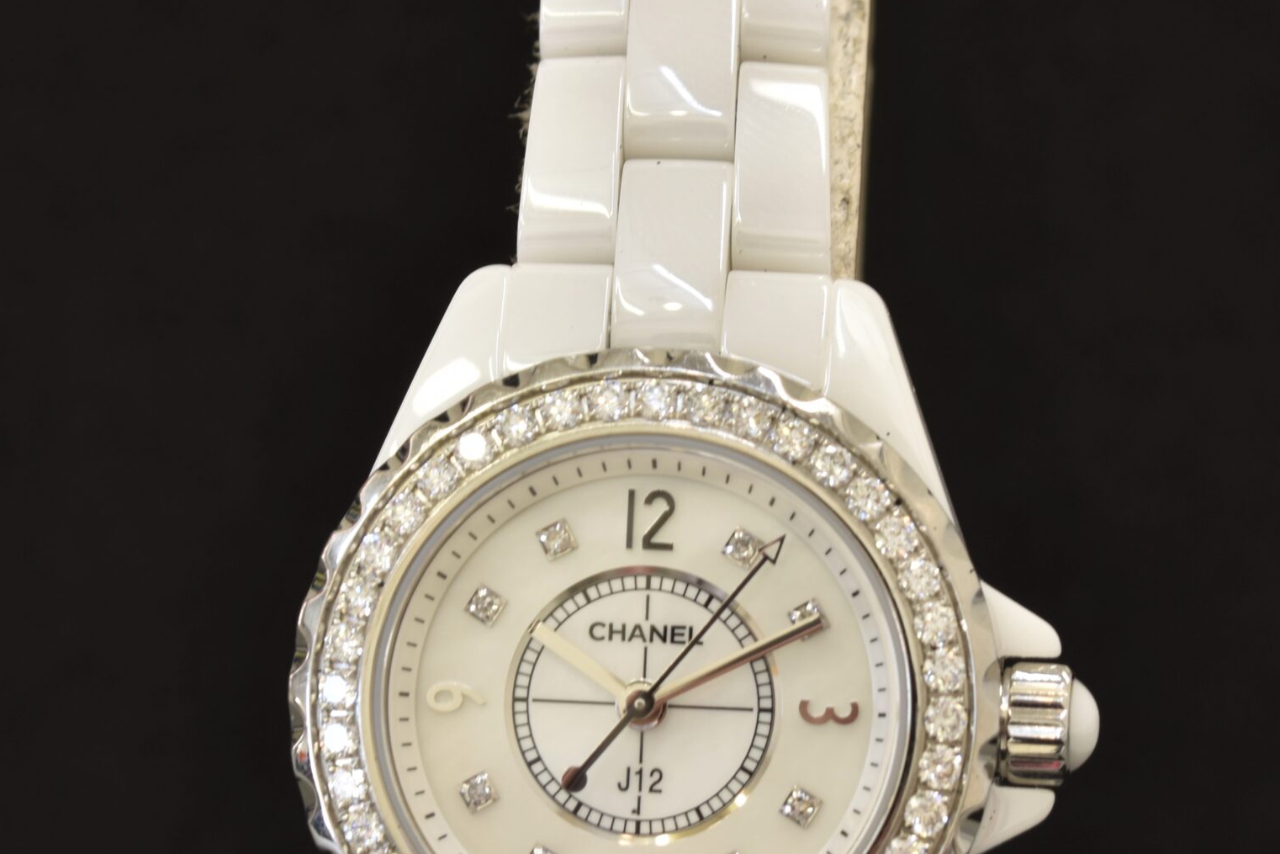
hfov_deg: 9.1
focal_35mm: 227
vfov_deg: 6.1
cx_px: 609
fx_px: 8071
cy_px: 588
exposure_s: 1/3
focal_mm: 90
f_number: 11
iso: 100
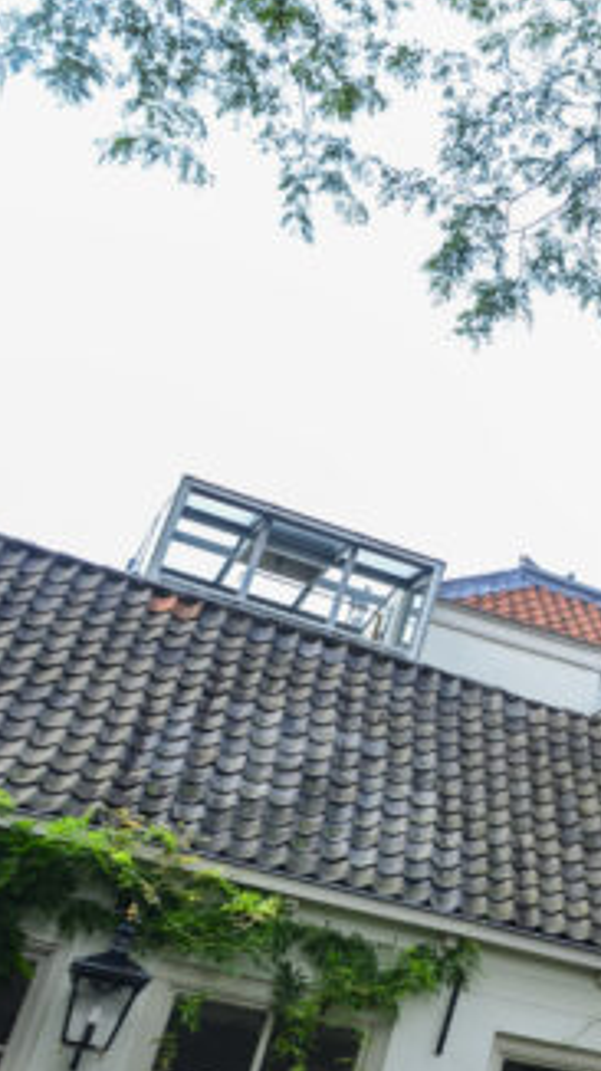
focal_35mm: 56
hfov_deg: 17.7
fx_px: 1589
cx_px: 1053
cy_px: 375
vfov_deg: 36.9
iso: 400
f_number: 8
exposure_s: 1/90
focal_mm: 17
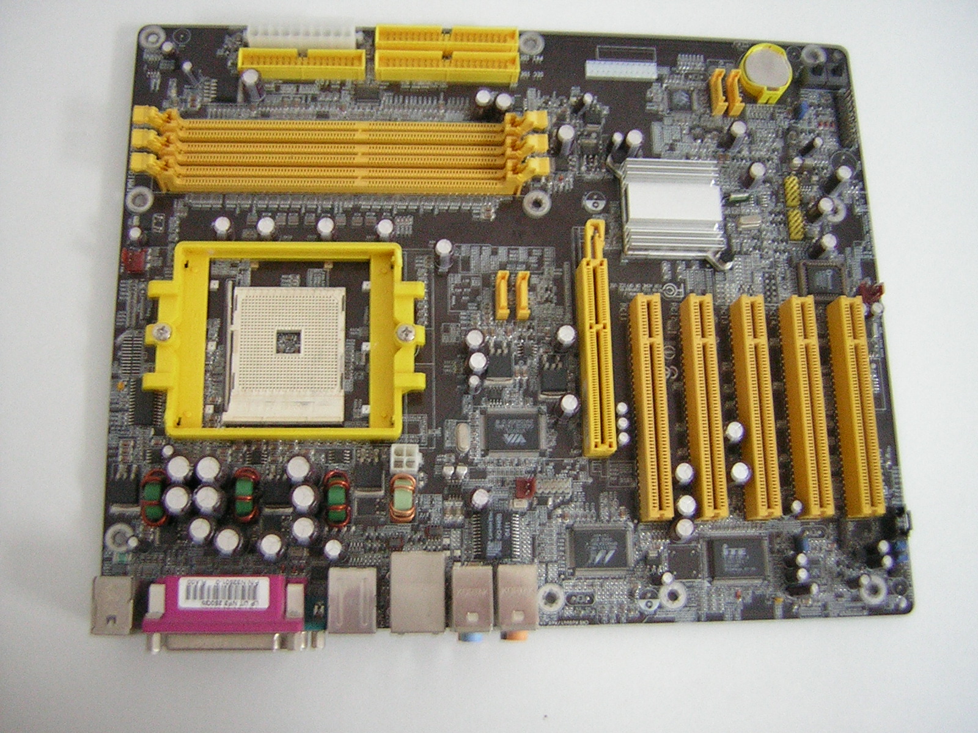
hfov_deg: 51.4
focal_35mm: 36
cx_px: 489
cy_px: 366
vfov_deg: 39.7
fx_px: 1017
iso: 158
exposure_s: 1/5.2
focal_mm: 4.7
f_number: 2.6
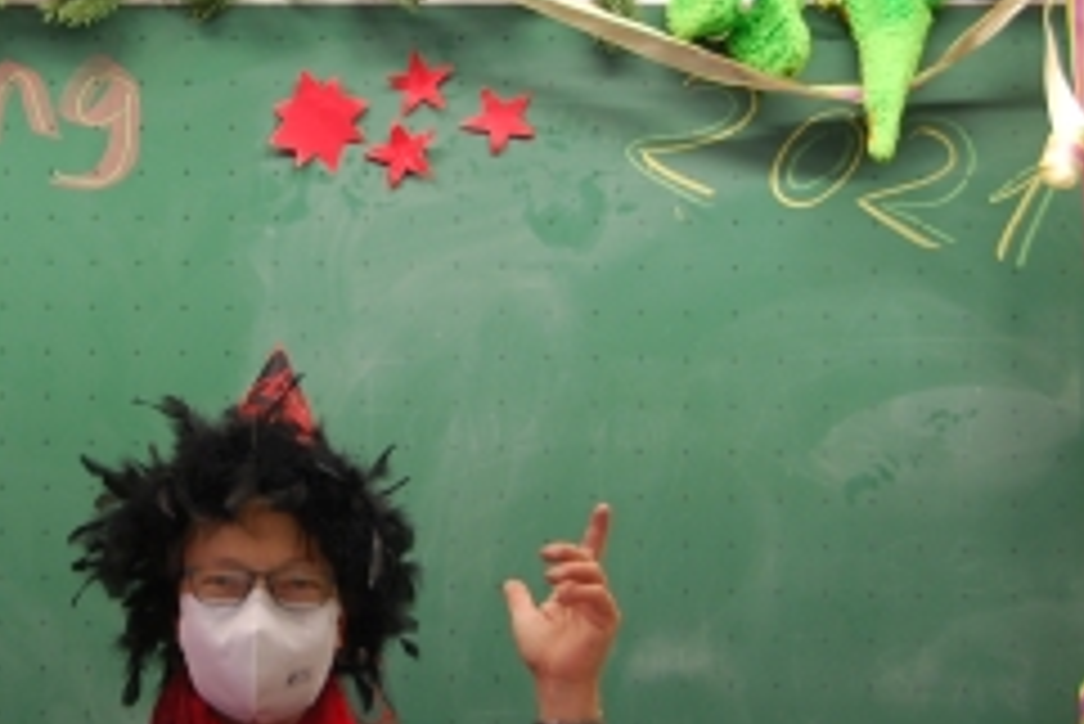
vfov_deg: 14.0
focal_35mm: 98
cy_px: 344
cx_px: 216
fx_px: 2951
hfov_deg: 20.6
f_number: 4.8
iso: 360
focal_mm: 35
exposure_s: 1/30
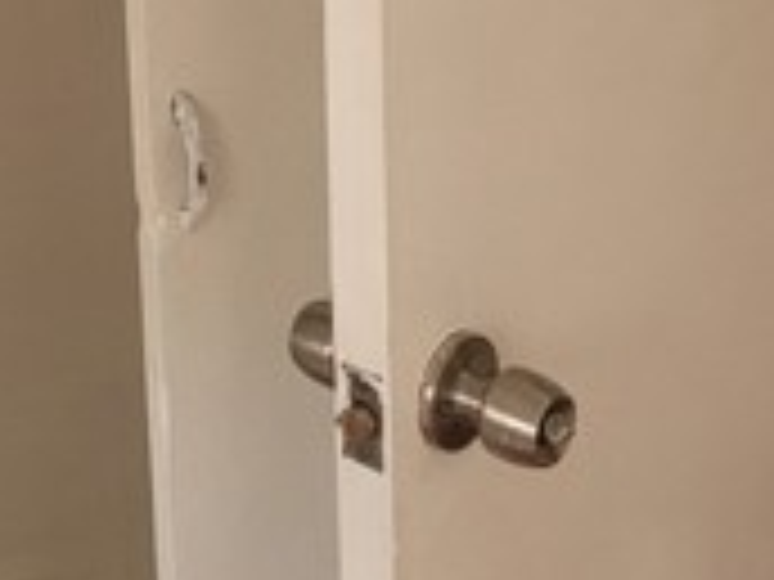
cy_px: -229
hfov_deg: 18.8
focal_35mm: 97
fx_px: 2169
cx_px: -234
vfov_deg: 14.4
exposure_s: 1/120
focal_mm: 5.4
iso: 160
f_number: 1.8
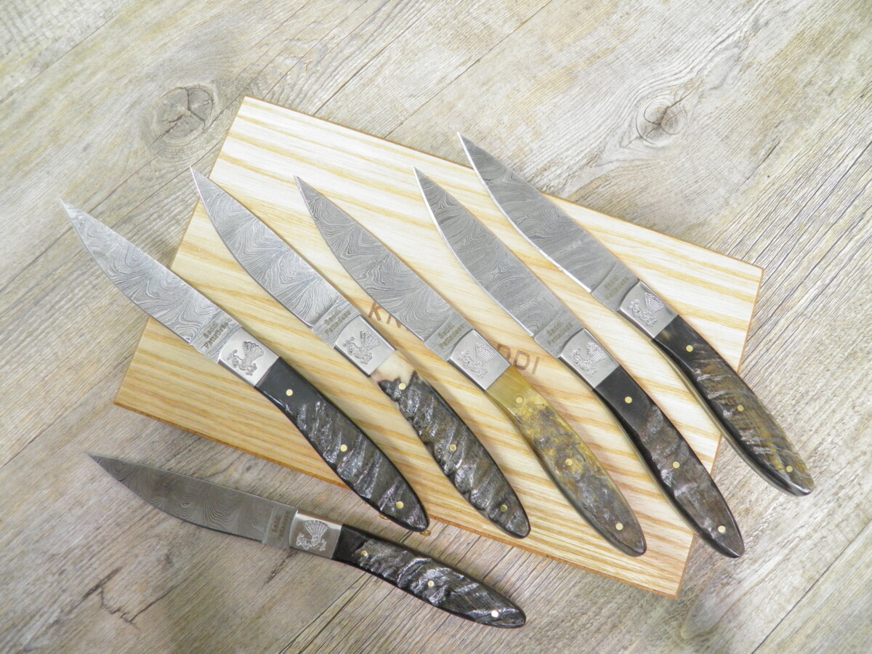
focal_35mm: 30
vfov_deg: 46.8
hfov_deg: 60.0
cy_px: 327
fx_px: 756
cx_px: 436
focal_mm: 5.5
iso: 200
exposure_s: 1/15
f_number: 3
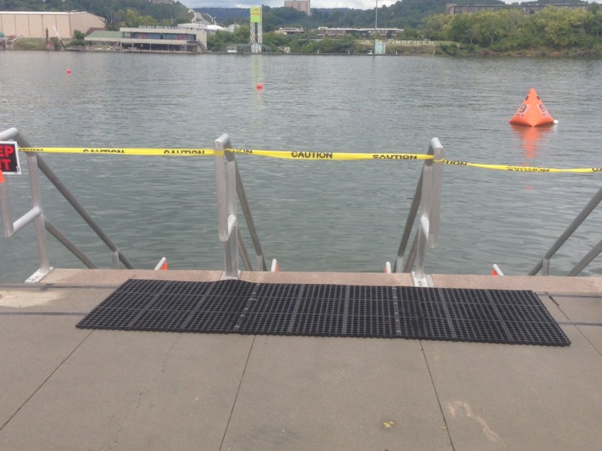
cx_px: 315
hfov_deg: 43.9
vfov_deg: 33.6
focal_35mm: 43
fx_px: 748
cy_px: 211
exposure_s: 1/786
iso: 50
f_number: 2.4
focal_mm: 4.12
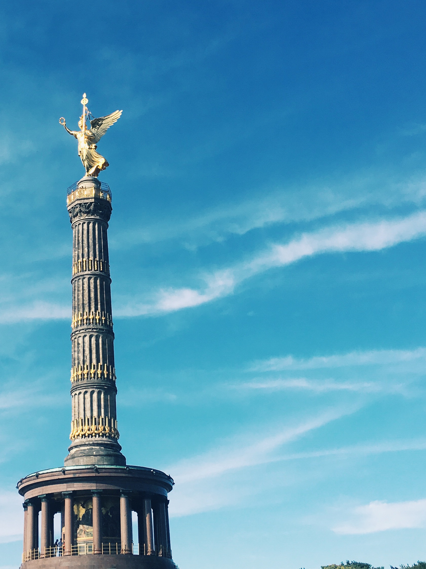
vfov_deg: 36.7
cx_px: 96
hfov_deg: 27.6
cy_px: 222
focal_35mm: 52
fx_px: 853
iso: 25
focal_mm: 4.15
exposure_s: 1/1326
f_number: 2.2
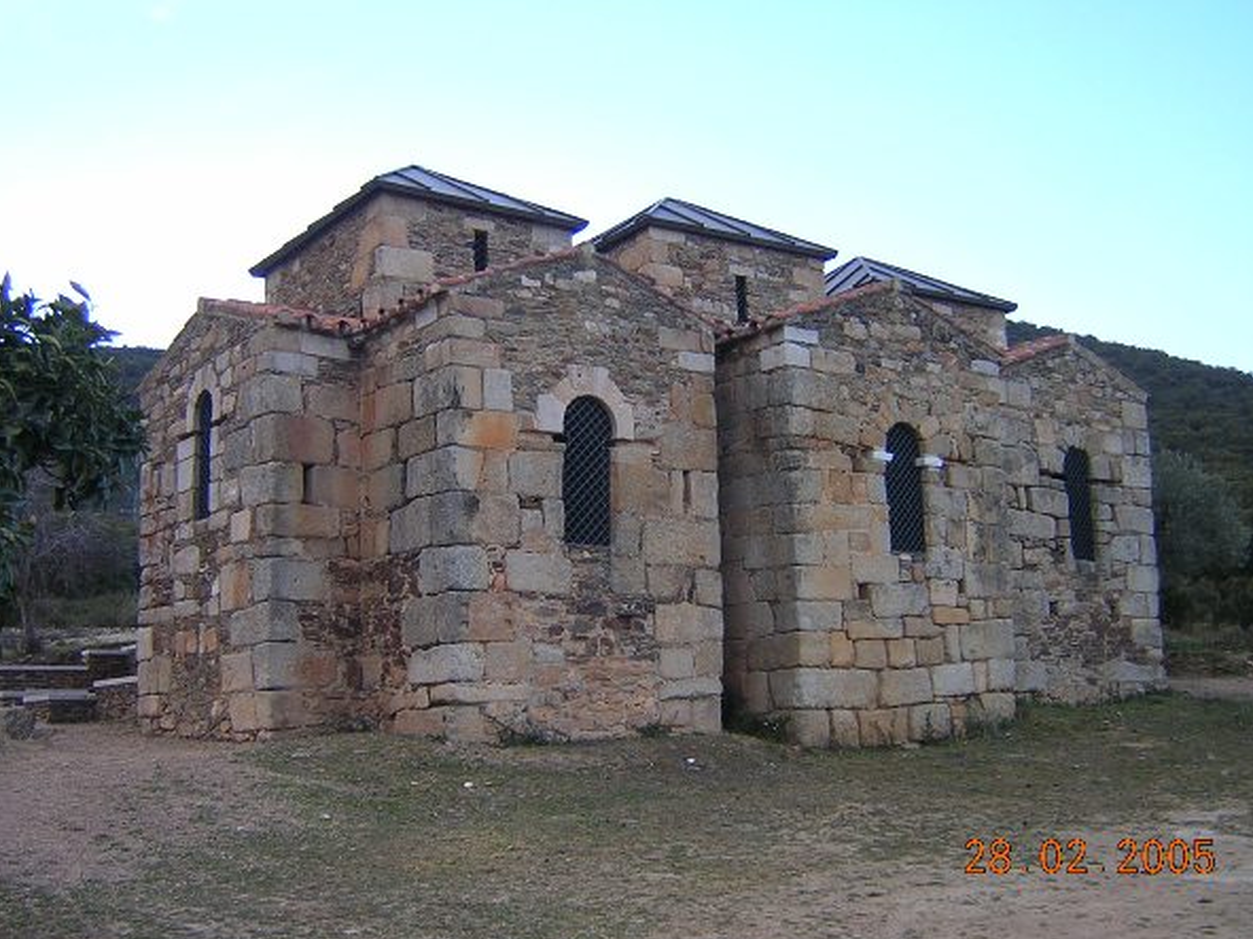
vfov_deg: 36.8
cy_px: 454
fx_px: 1411
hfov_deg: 47.9
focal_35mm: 39
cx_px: 628
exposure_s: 1/140
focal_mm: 4.7
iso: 100
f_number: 2.6
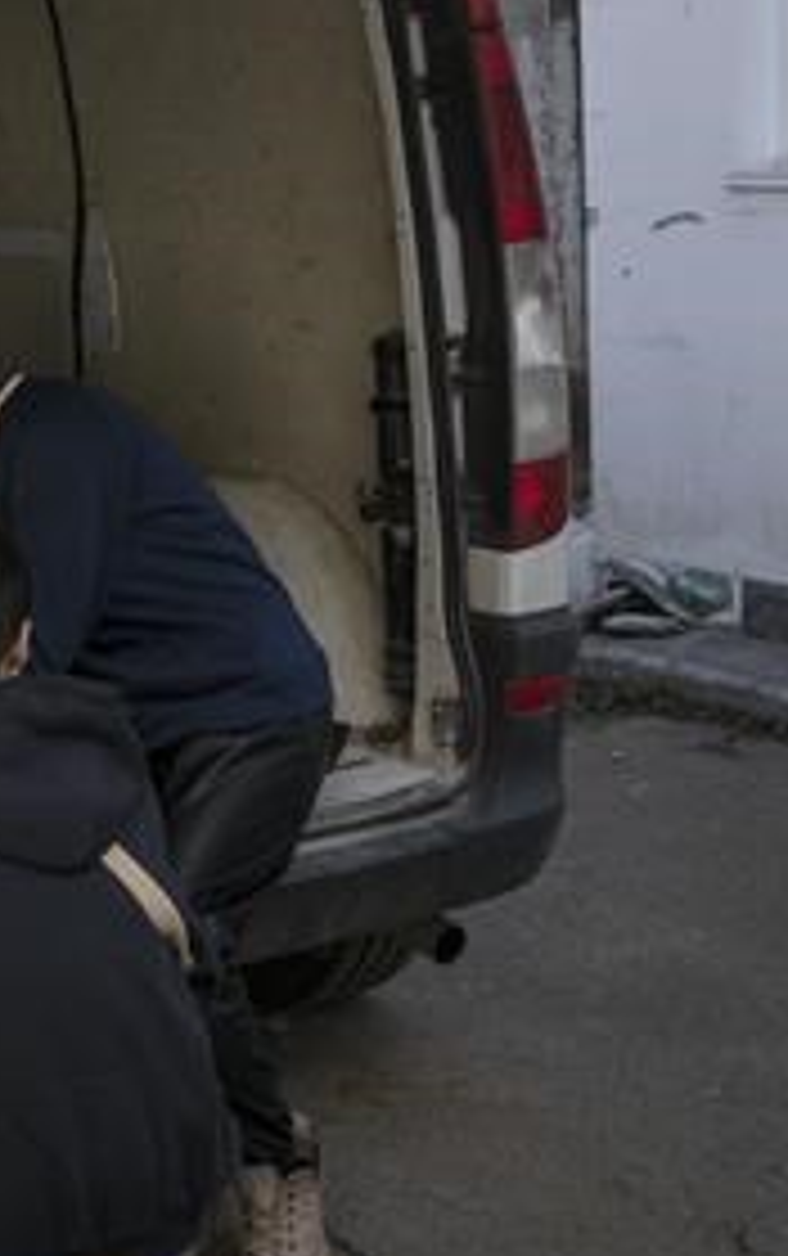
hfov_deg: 15.6
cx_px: 59
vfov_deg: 24.9
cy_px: 569
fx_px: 2845
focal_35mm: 83
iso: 200
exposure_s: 1/250
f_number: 5.6
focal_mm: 35
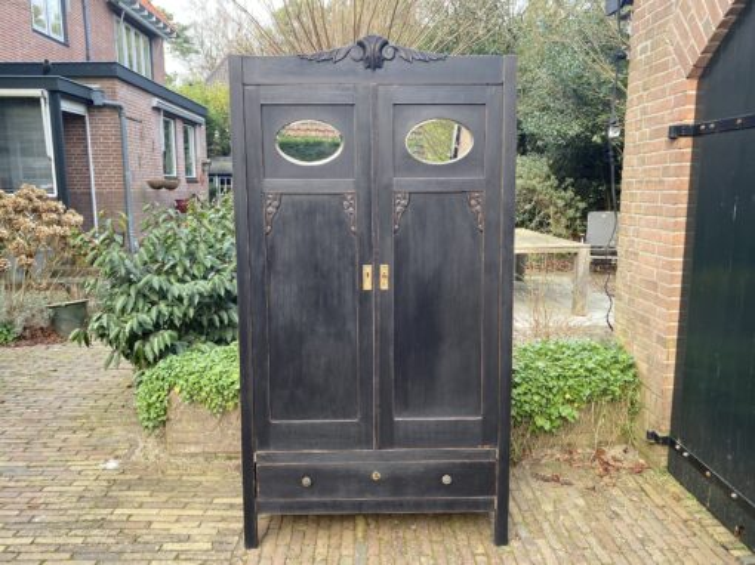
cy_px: 282
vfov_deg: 53.0
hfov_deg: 67.3
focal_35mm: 26
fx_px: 567
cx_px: 378
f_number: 1.8
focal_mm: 4.25
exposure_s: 1/121
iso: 80
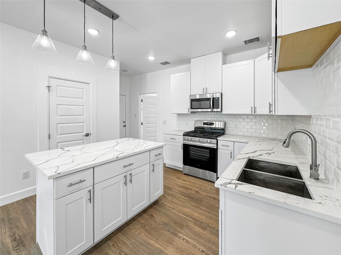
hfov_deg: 102.1
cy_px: 128
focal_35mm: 14
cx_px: 170
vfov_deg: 85.7
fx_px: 138
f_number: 2.2
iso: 100
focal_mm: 2.22
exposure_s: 1/120
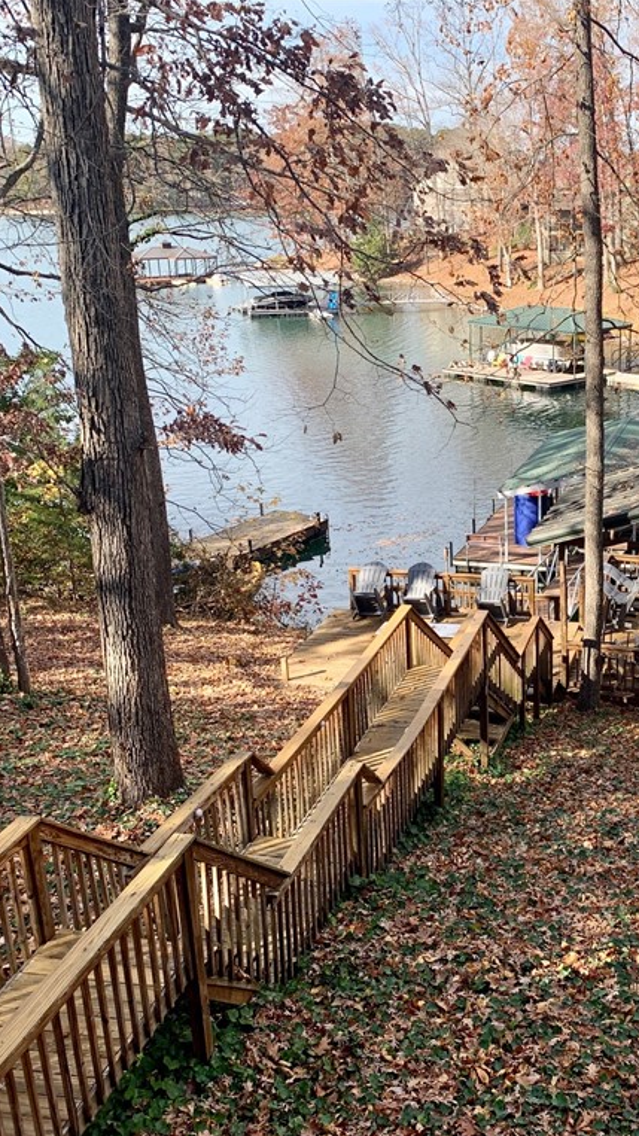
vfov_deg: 52.8
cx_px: 539
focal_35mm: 38
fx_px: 1145
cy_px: 569
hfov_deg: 30.2
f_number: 1.8
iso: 25
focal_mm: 4.25
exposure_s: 1/601
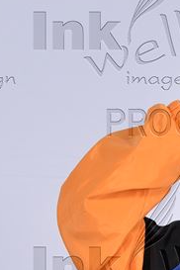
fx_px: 1440
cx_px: 243
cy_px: 428
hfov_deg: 7.1
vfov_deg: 10.3
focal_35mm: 192
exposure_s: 1/200
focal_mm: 35
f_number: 8
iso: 250
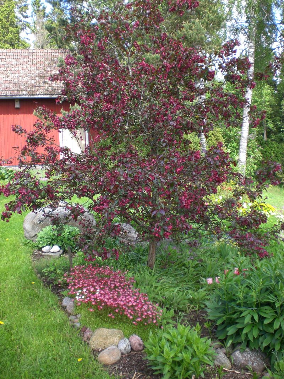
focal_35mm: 38
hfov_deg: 37.7
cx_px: 142
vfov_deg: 49.0
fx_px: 416
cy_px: 190
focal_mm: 6.3
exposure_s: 1/160
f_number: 3.1
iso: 50
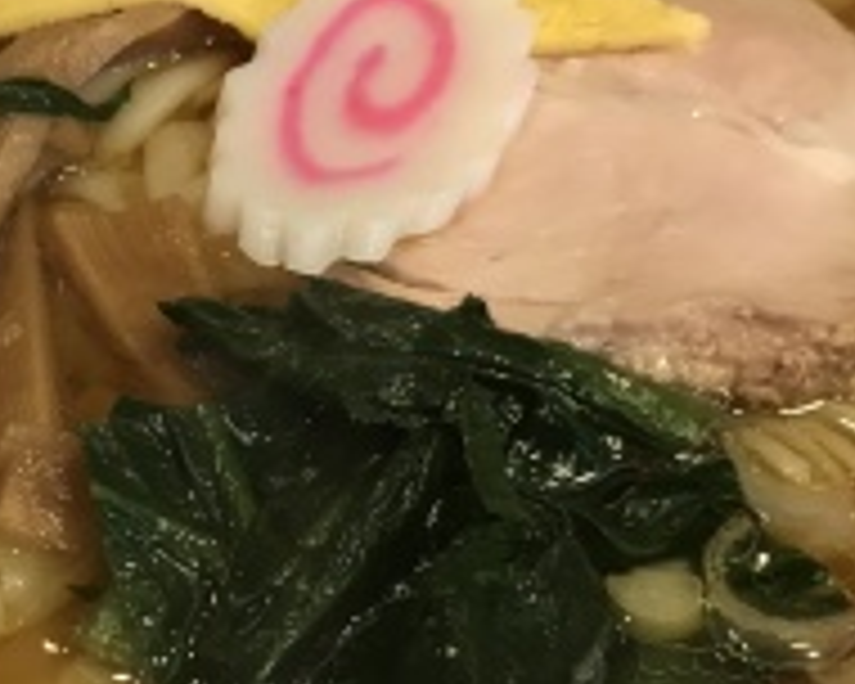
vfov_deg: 21.2
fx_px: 1822
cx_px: 333
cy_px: 421
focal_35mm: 72
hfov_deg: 26.3
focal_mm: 3.99
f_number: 1.8
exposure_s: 1/17
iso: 50
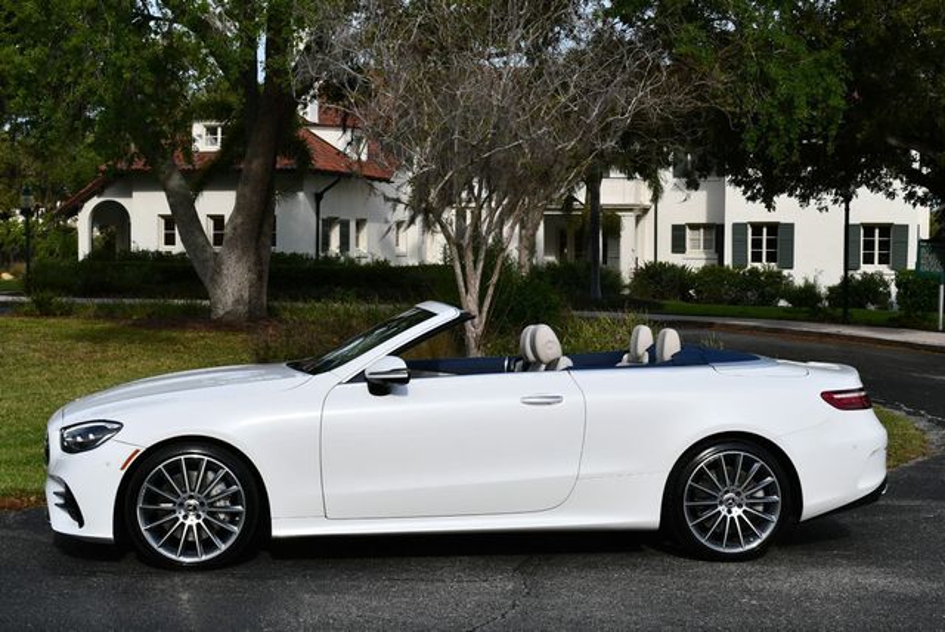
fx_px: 1524
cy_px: 316
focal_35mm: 58
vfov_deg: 23.4
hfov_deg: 34.5
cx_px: 472
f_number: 9
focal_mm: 29
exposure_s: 1/320
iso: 100
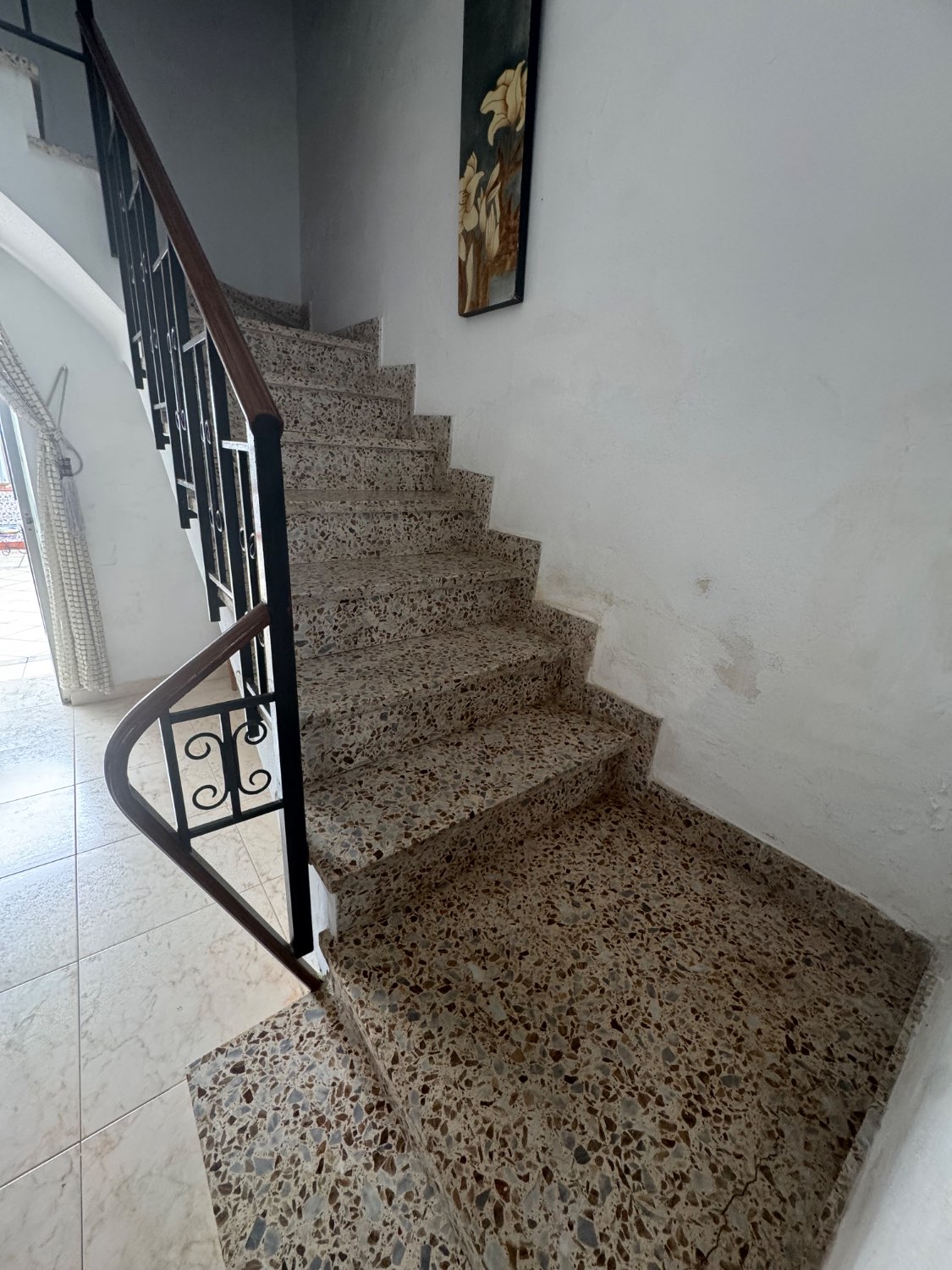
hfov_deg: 85.7
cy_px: 635
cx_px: 476
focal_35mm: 14
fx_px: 513
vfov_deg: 102.1
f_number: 2.2
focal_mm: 2.22
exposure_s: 1/99
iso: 250
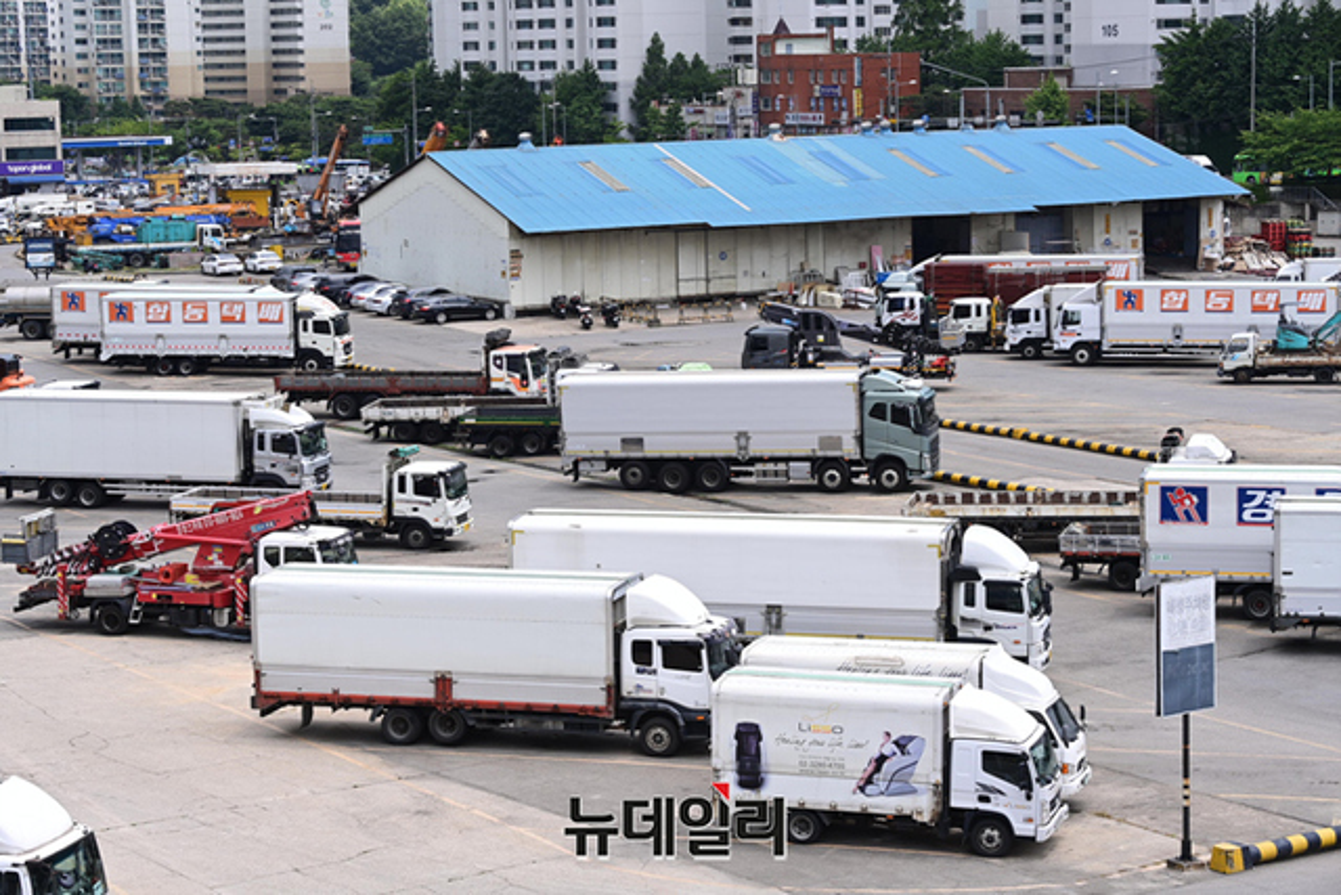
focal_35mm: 80
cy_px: 448
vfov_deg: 17.1
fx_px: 2980
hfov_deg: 25.4
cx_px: 670
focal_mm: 80
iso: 250
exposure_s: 1/320
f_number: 9
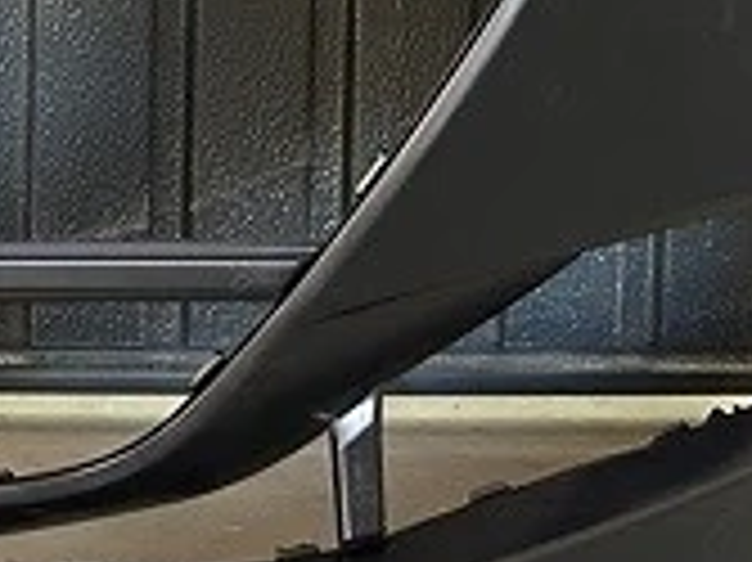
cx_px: -648
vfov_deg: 10.1
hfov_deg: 12.4
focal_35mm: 144
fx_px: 3126
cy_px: -171
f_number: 1.78
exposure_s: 1/121
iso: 200
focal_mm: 6.86
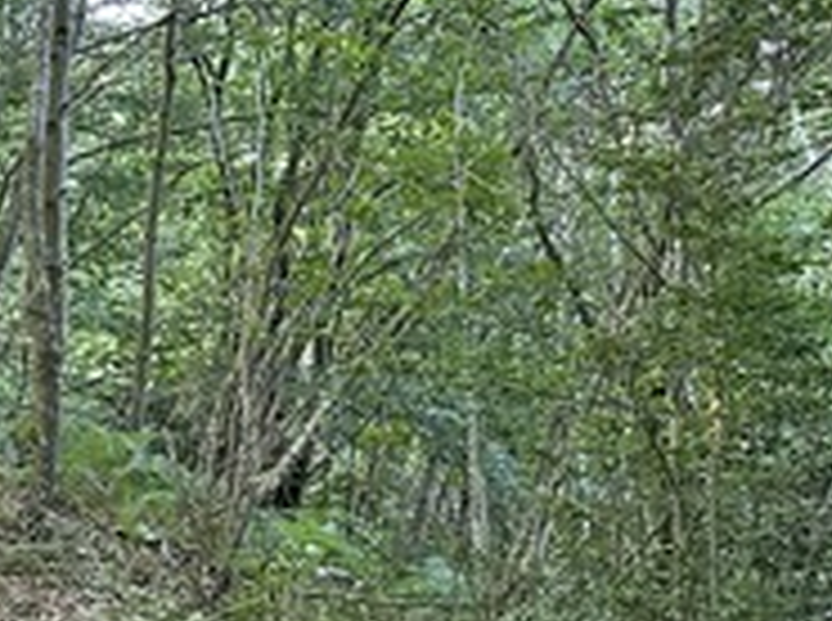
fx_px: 1871
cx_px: -418
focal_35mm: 78
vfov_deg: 18.8
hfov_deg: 21.2
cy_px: 382
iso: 500
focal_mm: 6.86
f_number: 1.78
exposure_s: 1/60
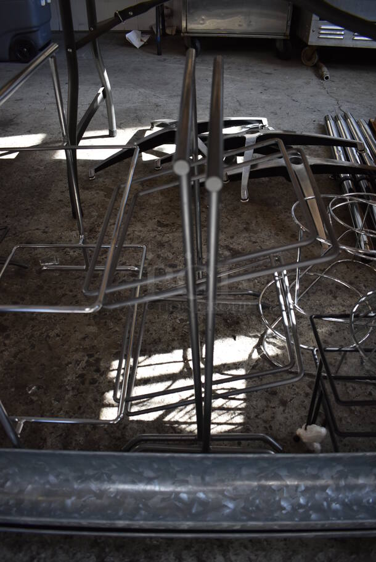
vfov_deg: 67.3
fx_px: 422
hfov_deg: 48.0
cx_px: 188
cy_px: 281
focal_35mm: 27
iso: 400
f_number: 4.5
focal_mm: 18
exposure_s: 1/250
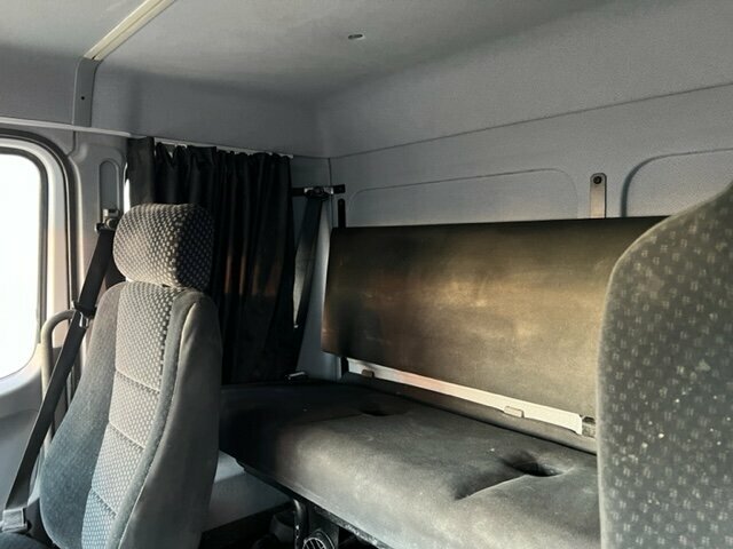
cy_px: 274
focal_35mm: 26
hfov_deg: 67.3
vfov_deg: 53.1
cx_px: 366
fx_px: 551
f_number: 1.5
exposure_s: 1/40
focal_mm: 5.7
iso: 640
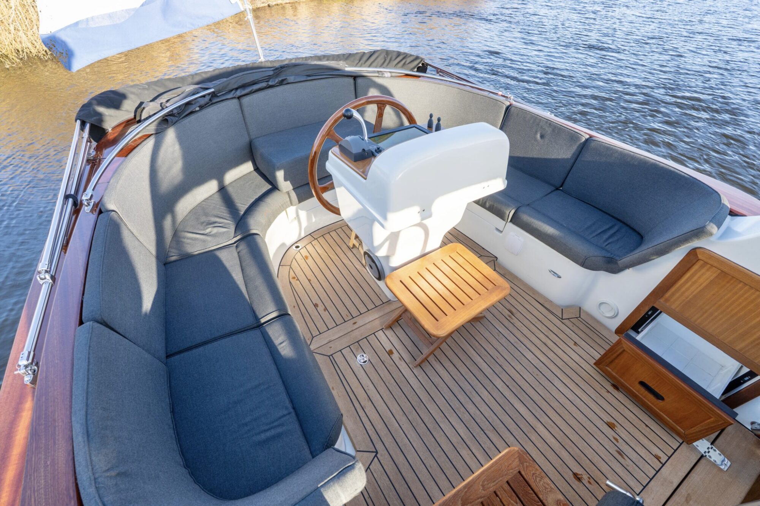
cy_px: 253
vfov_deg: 73.7
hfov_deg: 96.7
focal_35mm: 16
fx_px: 338
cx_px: 380
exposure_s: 1/250
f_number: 5.6
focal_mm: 16
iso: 100
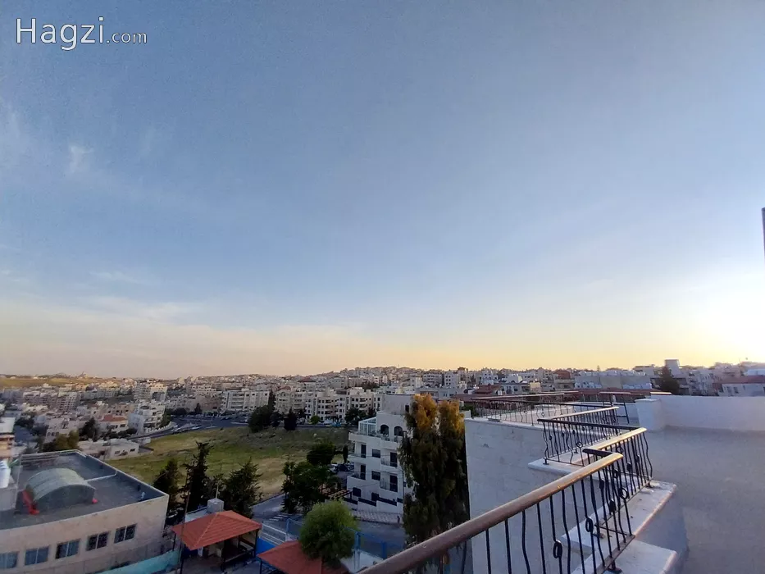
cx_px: 382
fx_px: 287
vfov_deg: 89.9
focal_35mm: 13
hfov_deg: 106.2
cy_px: 287
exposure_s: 1/449
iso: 64
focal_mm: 1.3
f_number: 2.2
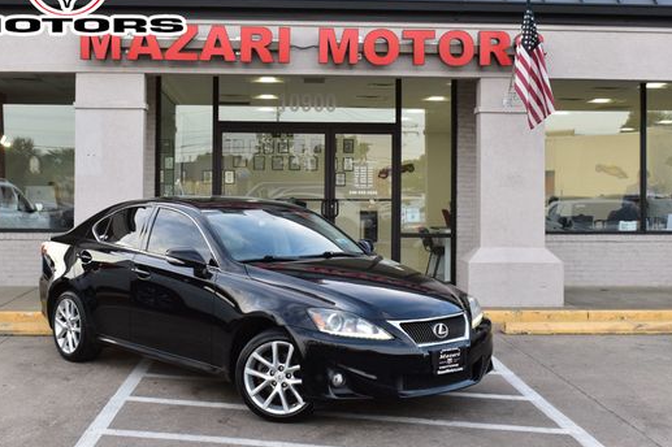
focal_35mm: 52
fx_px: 970
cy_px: 183
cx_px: 325
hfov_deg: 38.2
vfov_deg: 25.9
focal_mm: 28
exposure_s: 1/80
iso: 400
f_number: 8
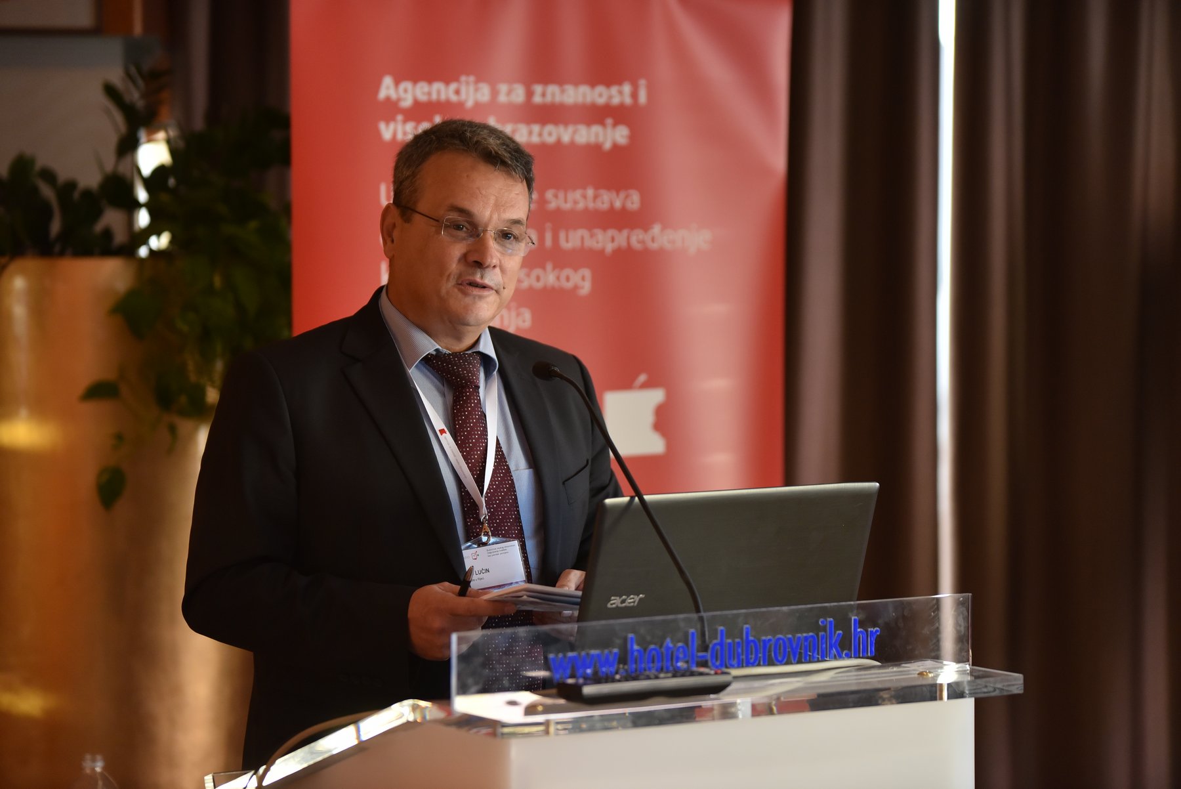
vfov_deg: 11.2
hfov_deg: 16.8
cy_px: 394
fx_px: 4004
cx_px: 590
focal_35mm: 122
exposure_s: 1/160
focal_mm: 122
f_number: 2.8
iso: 1250
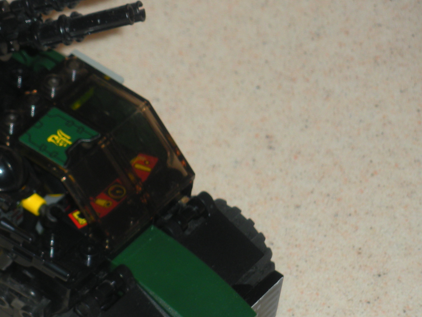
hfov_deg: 9.3
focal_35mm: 211
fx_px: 2573
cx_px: 65
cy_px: 196
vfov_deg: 7.0
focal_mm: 21.2
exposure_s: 1/125
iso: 64
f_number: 5.3
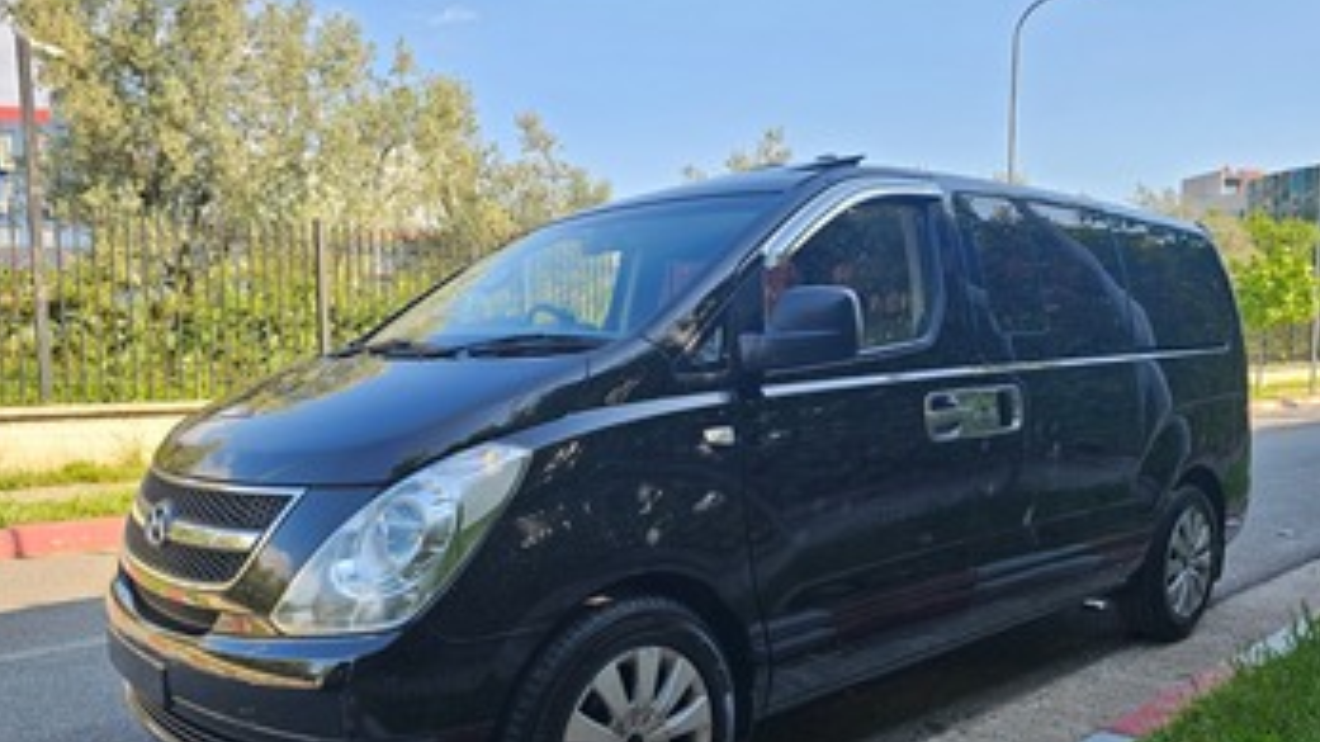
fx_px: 910
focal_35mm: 26
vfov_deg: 44.2
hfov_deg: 71.9
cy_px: 426
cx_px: 643
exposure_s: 1/128
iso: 10
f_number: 1.7
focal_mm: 6.3
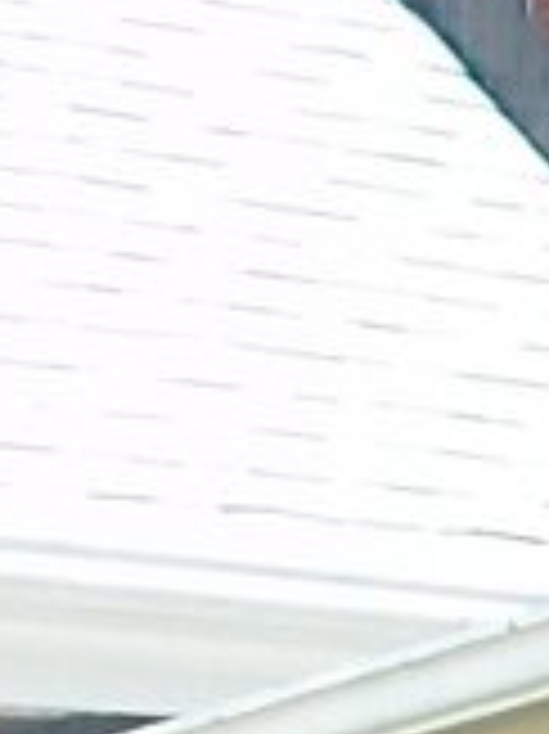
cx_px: 2266
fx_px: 6670
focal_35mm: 315
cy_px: 1191
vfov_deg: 6.2
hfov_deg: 4.3
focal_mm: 5.7
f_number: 2.8
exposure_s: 1/250
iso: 80
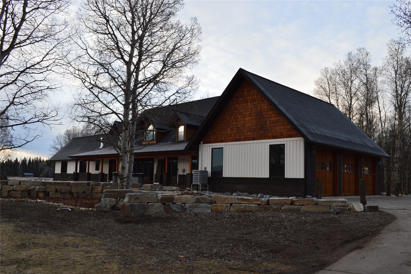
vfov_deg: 39.9
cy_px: 137
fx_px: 376
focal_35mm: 33
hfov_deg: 57.3
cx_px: 206
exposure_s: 1/125
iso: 400
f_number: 9
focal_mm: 22
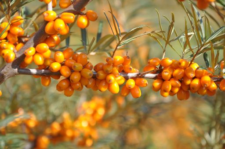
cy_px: 74
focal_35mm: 158
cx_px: 112
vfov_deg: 8.7
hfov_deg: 13.1
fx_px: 983
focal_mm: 105
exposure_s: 1/200
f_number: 7.1
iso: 200
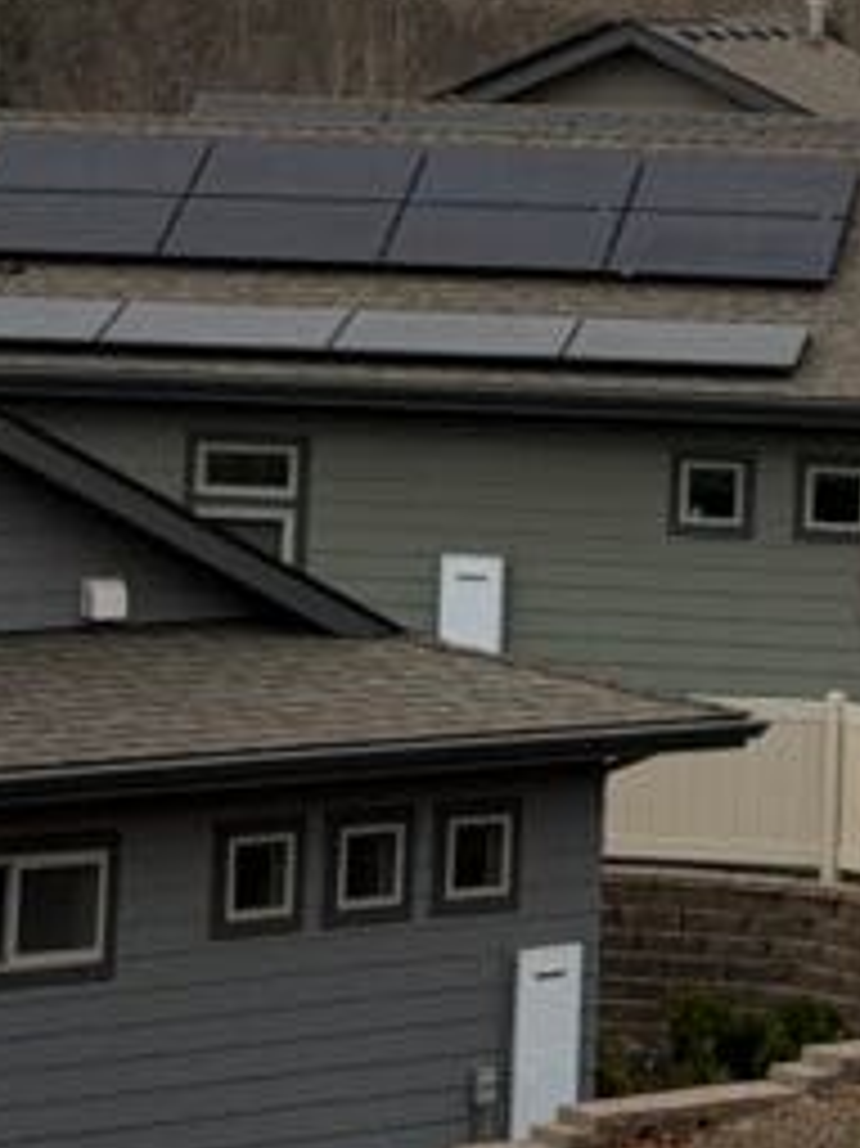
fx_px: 6399
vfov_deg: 10.0
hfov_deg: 7.6
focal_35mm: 193
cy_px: -464
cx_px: 910
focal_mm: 6.76
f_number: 1.78
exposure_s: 1/472
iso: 64
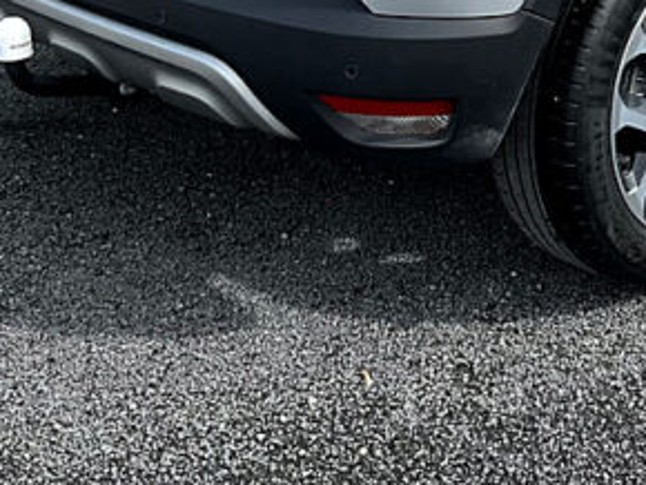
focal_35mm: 80
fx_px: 1494
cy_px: -136
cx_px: 646
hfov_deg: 23.4
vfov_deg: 17.4
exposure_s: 1/1451
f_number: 1.8
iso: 25
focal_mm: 3
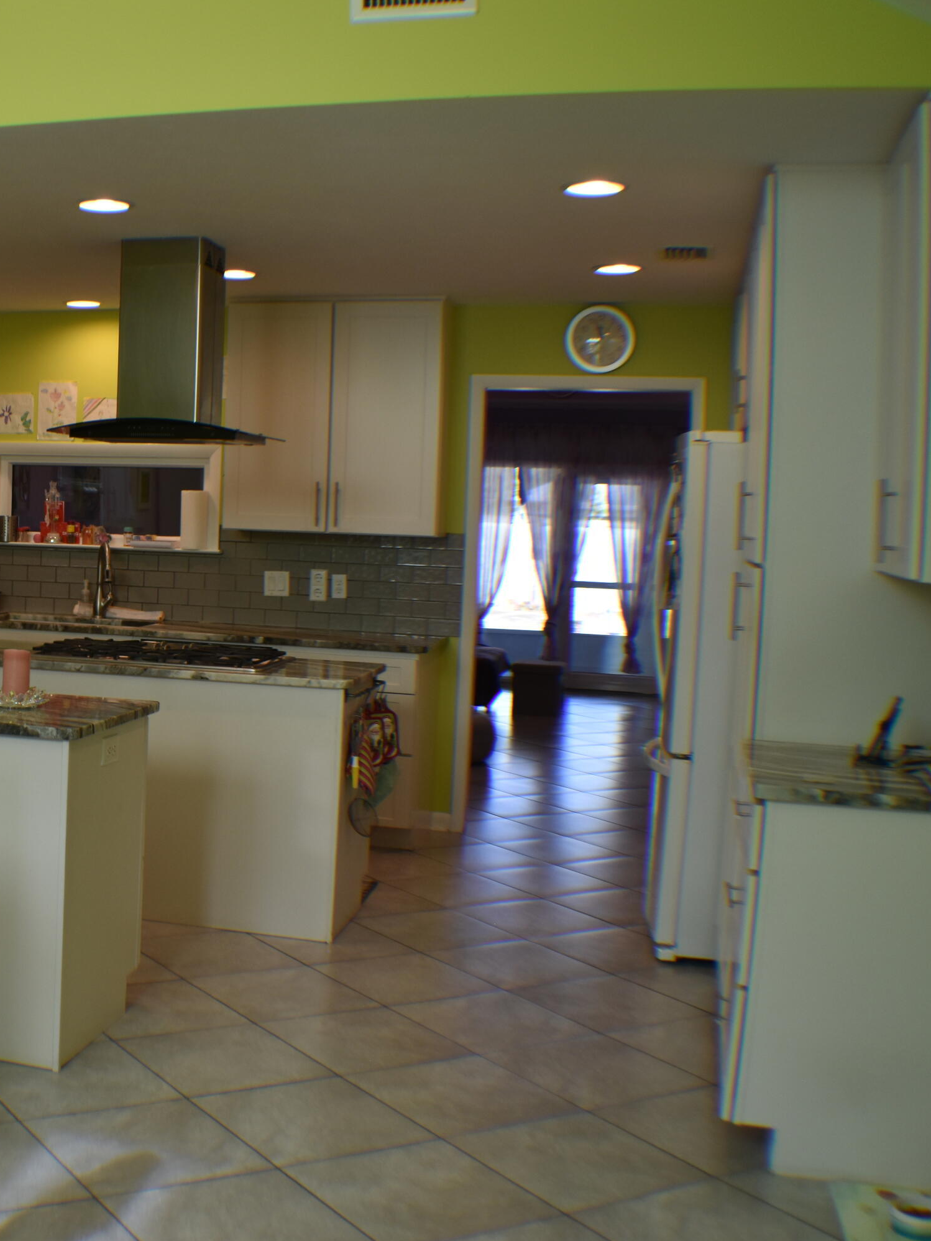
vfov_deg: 36.8
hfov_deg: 26.6
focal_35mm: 52
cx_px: 19
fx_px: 1865
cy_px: 621
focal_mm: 24
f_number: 5
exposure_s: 1/100
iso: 400
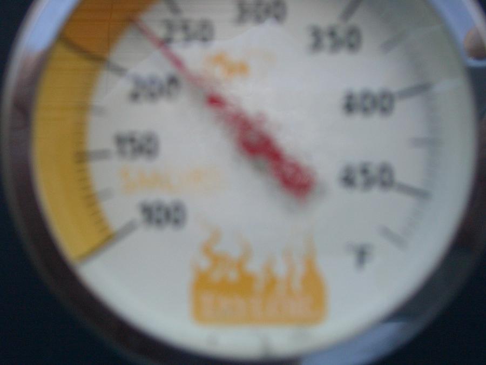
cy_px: 182
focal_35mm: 49
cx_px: 243
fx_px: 688
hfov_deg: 38.9
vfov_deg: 29.7
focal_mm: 8.2
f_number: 3.1
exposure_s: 1/160
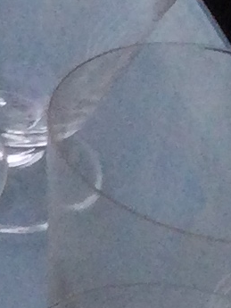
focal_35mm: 293
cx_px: -1062
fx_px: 2605
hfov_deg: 4.2
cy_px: 362
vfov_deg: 6.7
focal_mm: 3.3
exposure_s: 1/50
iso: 32
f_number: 2.4
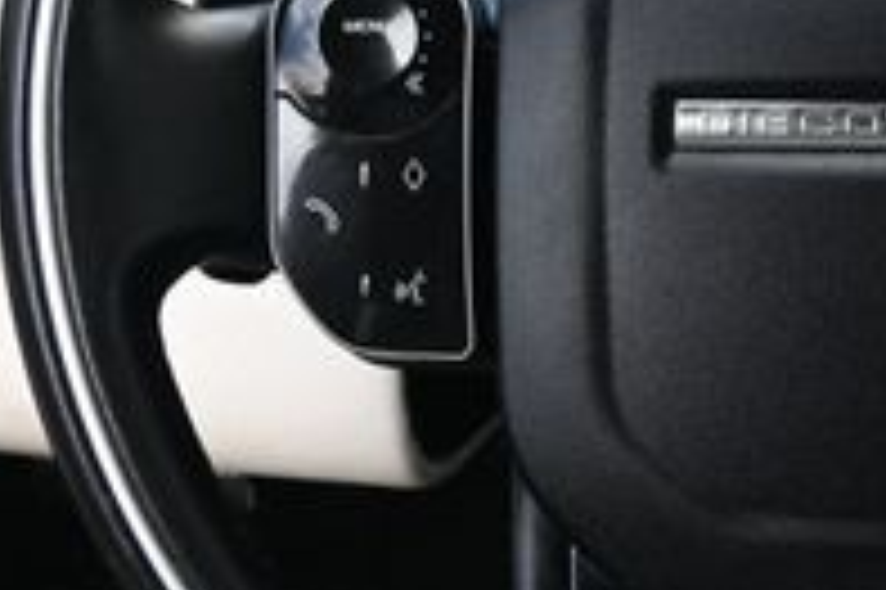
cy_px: 140
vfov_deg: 10.2
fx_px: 3290
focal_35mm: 134
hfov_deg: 15.1
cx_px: 859
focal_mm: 27.5
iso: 400
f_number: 4.5
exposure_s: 1/200
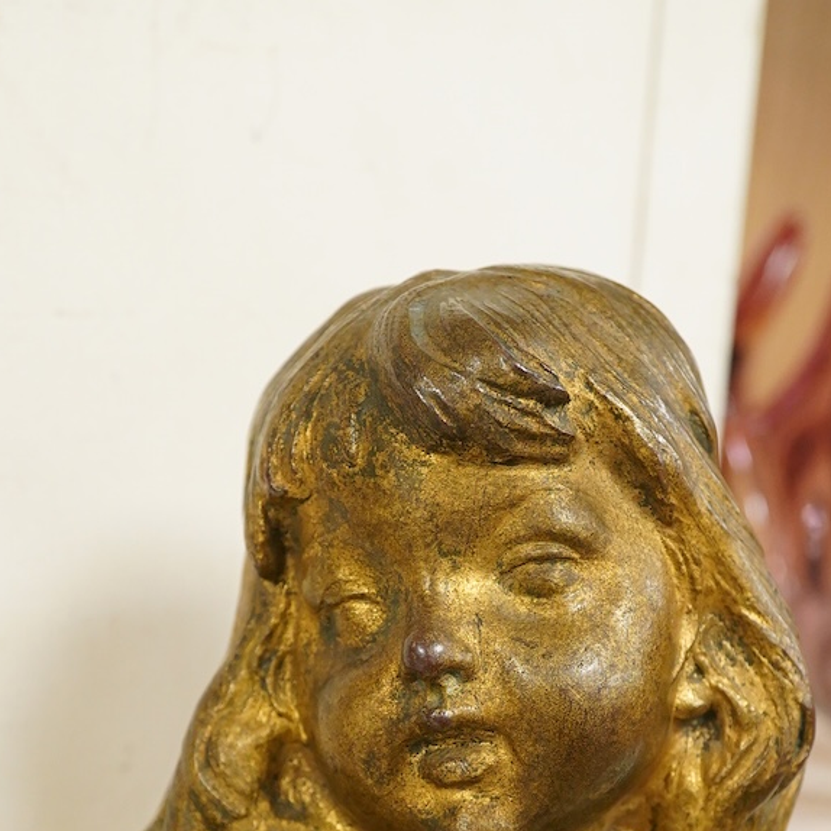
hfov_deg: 23.1
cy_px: 756
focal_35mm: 75
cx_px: 431
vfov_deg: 22.5
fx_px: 2037
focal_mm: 30
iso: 2500
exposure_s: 1/125
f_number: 9
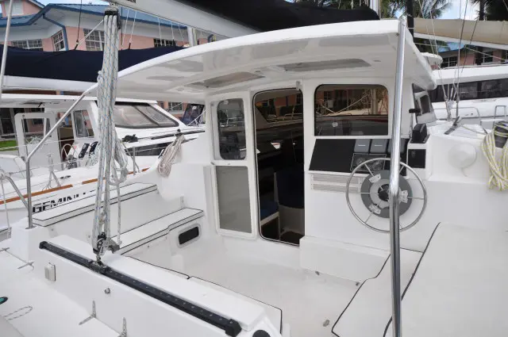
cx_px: 254
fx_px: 317
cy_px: 168
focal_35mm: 22
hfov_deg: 77.4
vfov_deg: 56.0
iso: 200
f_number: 9
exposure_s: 1/320
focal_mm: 15
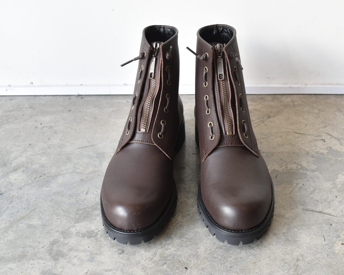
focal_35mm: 41
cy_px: 137
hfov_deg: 44.7
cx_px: 192
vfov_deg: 36.5
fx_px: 418
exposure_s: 1/40
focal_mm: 24
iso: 400
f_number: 6.3
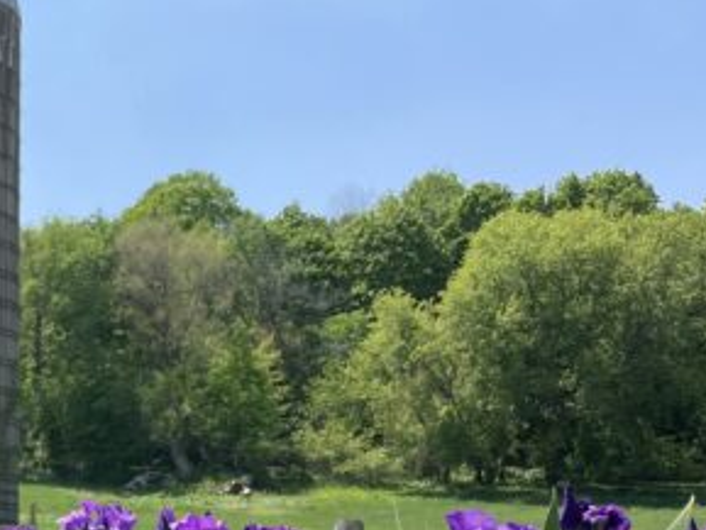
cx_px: -105
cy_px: 618
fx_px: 1408
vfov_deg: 20.1
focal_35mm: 69
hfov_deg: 25.7
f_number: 1.6
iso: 32
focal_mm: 4.2
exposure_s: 1/2618
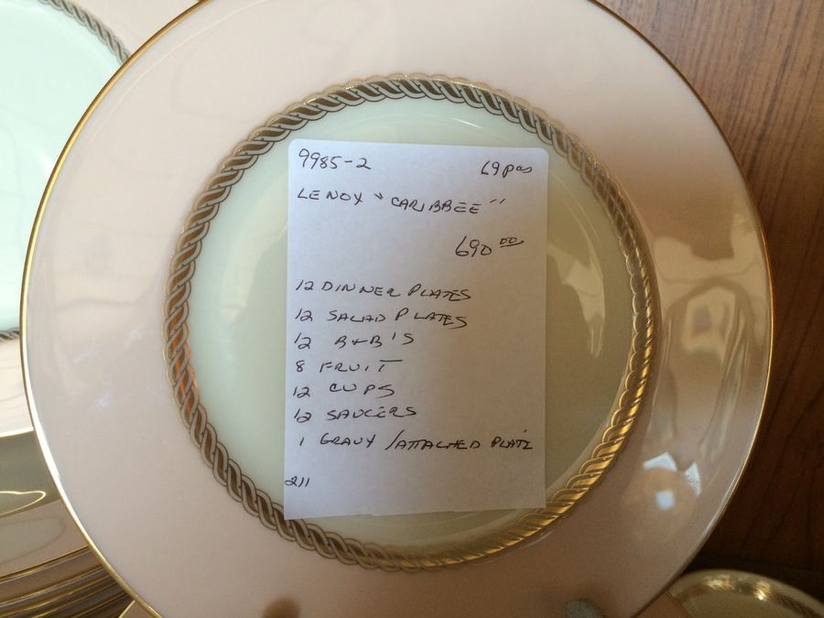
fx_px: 714
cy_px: 309
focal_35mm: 30
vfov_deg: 46.8
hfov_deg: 60.0
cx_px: 412
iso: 50
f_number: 2.2
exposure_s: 1/30
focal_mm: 4.12
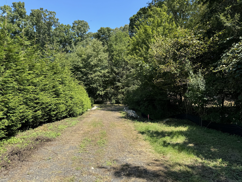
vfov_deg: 56.8
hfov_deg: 71.6
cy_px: 91
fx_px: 168
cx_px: 121
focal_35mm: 24
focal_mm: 6.76
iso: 80
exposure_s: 1/1425
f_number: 1.78
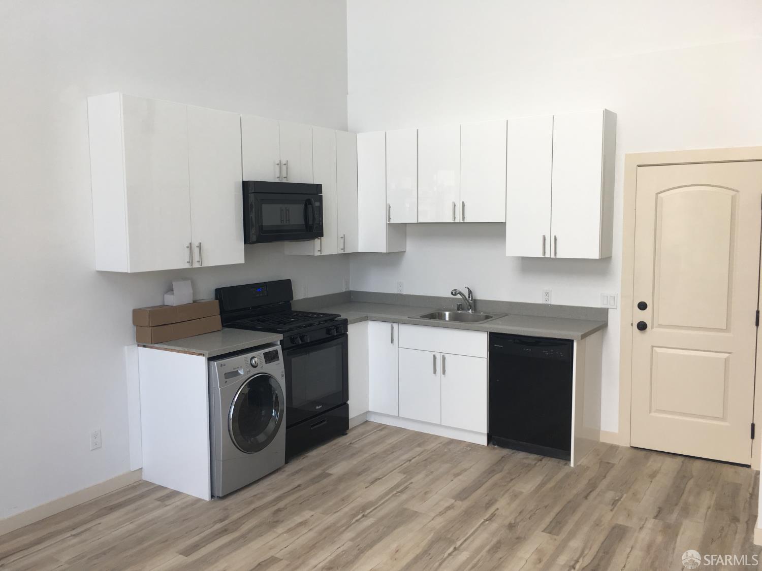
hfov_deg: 61.7
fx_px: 638
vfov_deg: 48.2
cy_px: 286
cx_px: 381
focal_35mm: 29
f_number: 2.2
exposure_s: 1/120
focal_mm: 4.15
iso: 32
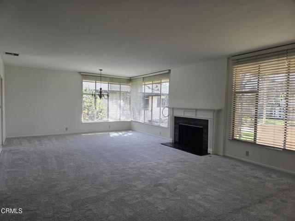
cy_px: 110
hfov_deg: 73.9
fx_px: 196
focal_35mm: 23
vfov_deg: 58.9
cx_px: 148
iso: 32
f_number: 1.8
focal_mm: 5.4
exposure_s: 1/180
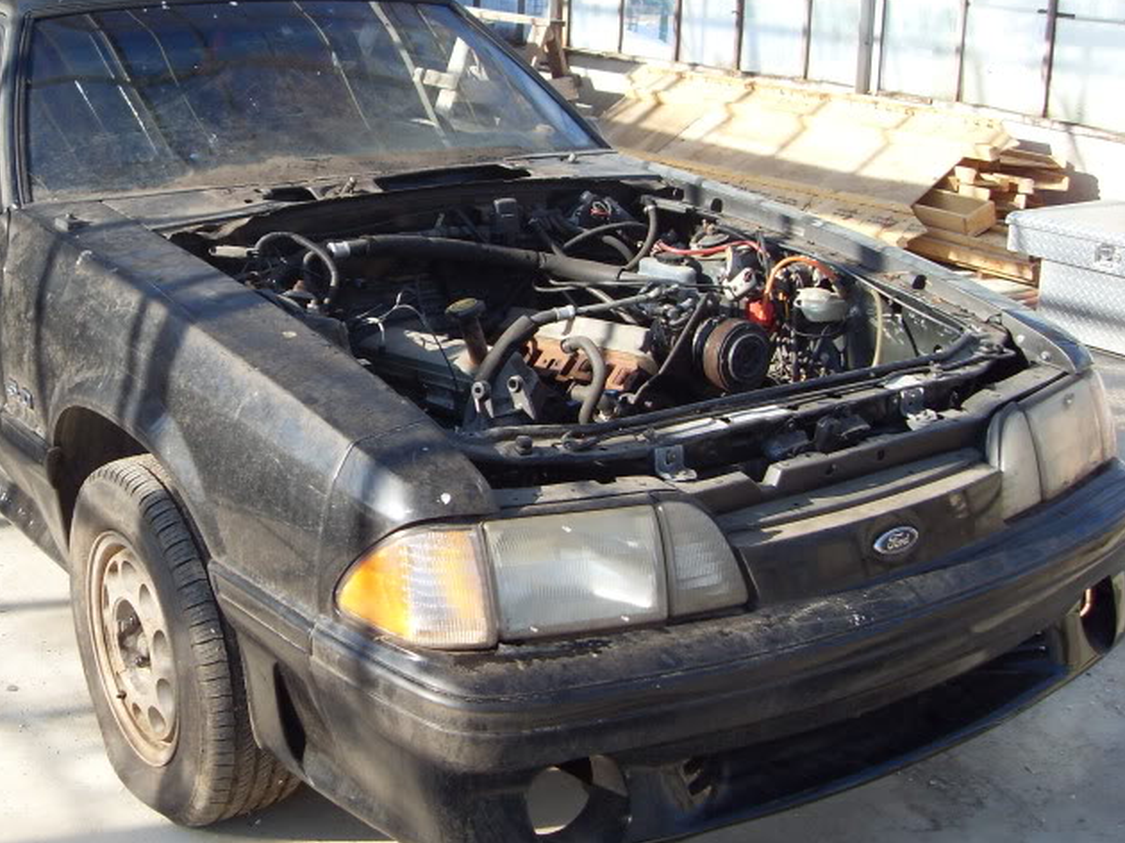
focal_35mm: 47
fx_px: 1527
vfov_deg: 30.8
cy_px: 339
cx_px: 418
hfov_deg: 40.2
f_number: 7
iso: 80
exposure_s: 1/90
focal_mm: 6.3
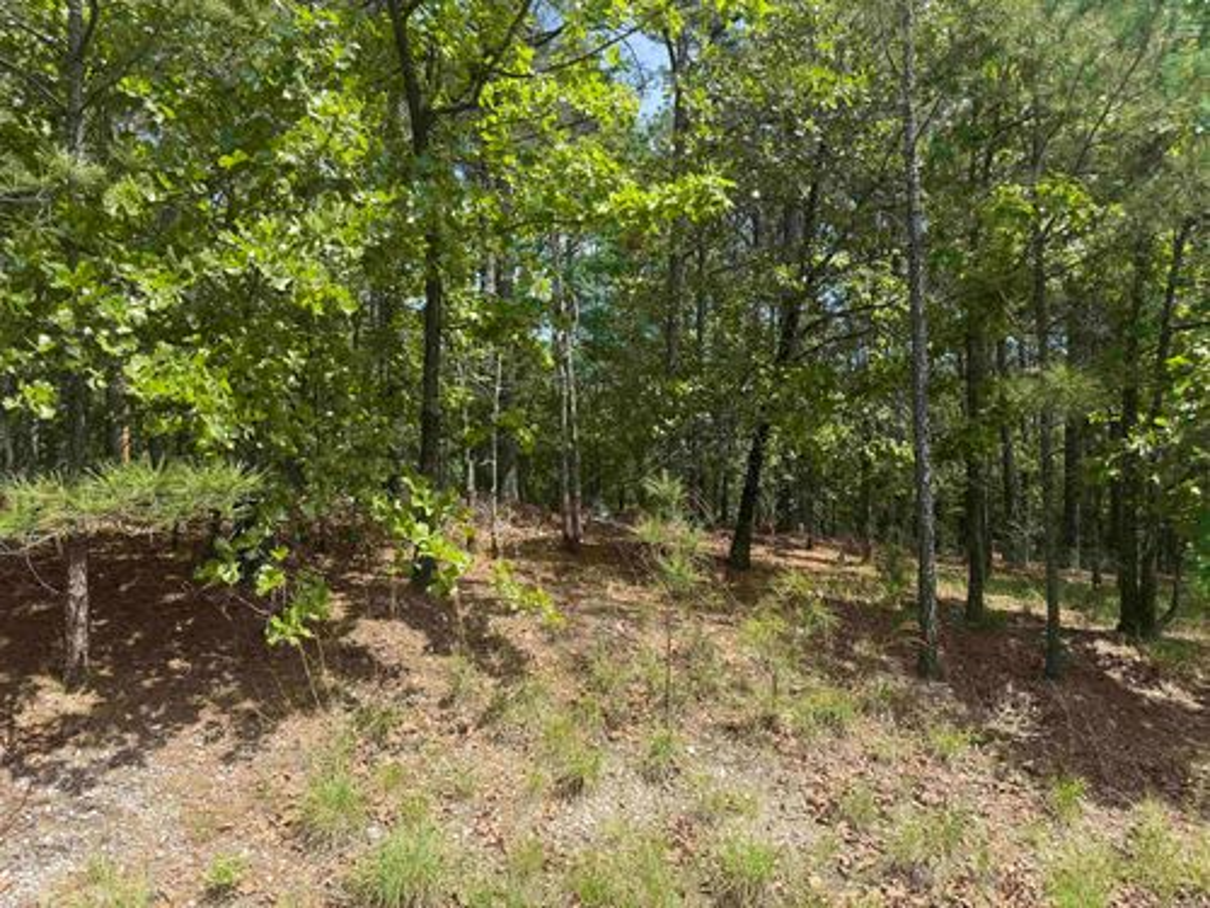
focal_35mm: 24
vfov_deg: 56.8
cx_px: 605
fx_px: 839
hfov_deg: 71.6
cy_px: 454
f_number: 1.78
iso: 80
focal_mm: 6.76
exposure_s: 1/1493
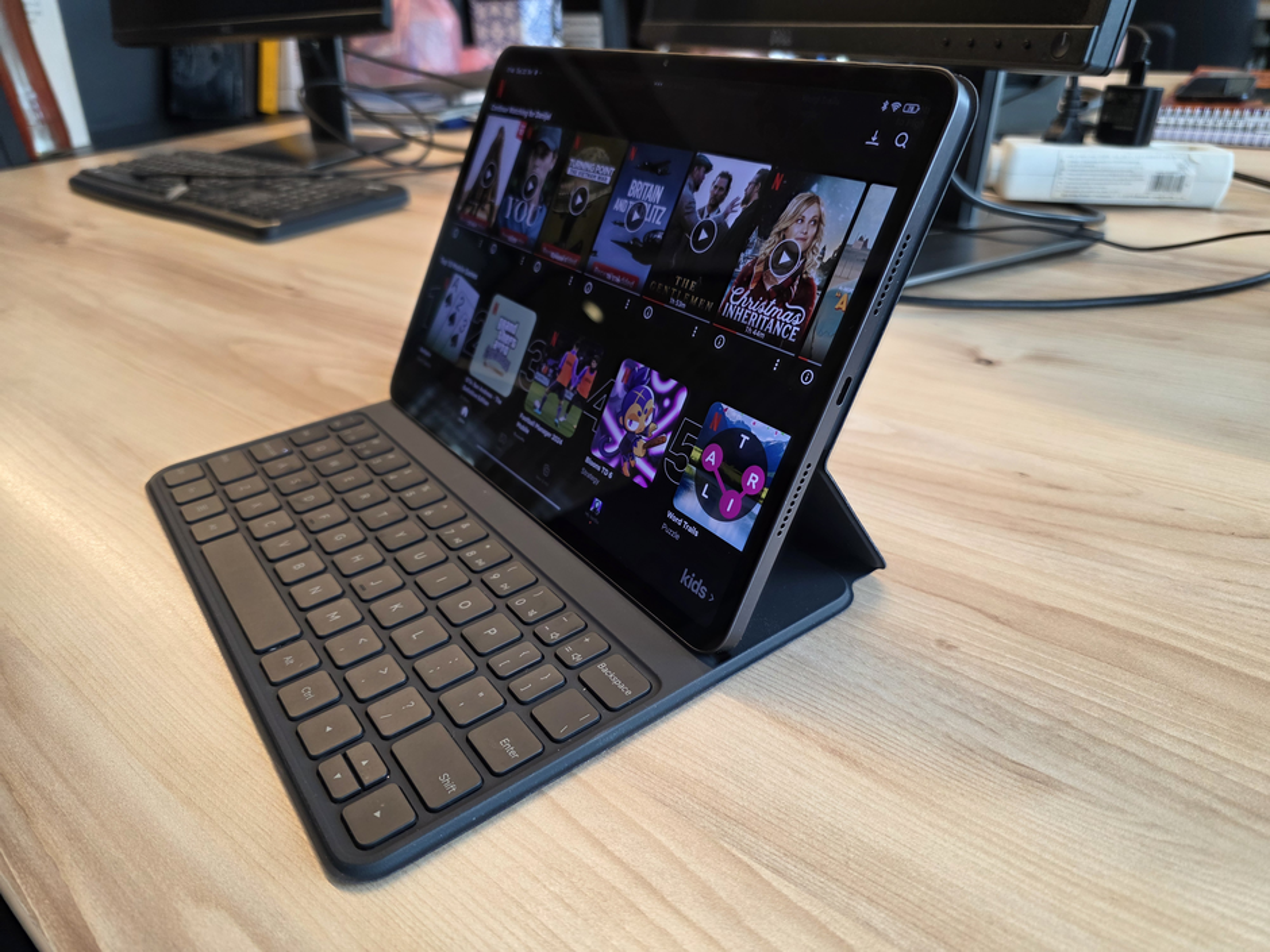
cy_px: 476
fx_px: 844
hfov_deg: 73.9
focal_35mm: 23
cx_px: 635
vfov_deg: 58.9
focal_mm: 6.3
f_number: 1.7
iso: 160
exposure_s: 1/100
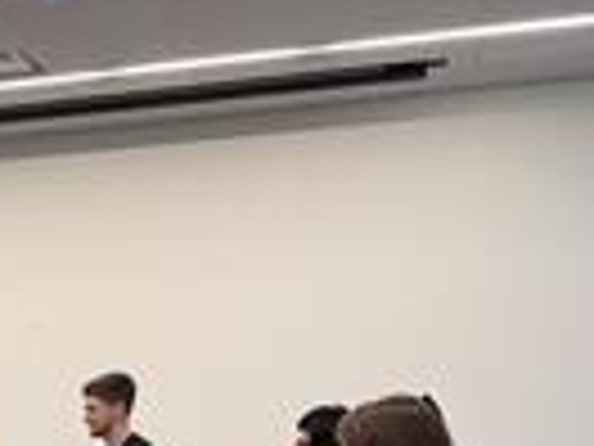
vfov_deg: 15.2
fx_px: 1493
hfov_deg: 18.5
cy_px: 743
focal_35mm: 87
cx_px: -414
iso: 125
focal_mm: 6.76
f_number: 1.78
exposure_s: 1/60
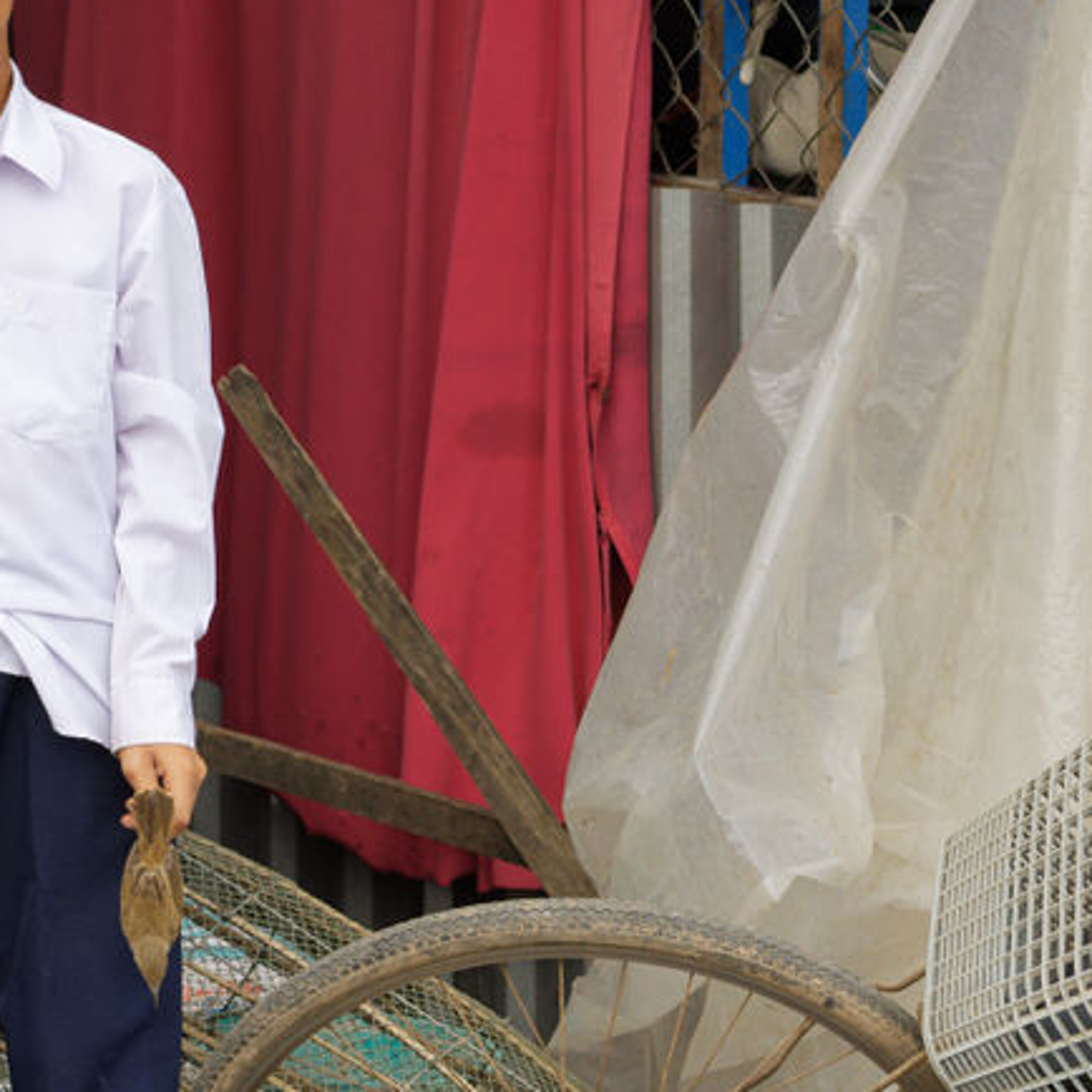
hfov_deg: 5.5
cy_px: 379
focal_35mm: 318
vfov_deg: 5.5
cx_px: 637
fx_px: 11350
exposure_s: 1/500
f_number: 5.6
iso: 100
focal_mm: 85
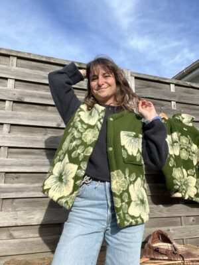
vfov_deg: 60.0
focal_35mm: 30
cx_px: 100
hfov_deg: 46.8
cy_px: 132
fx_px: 230
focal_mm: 2.71
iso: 32
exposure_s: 1/474
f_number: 2.2
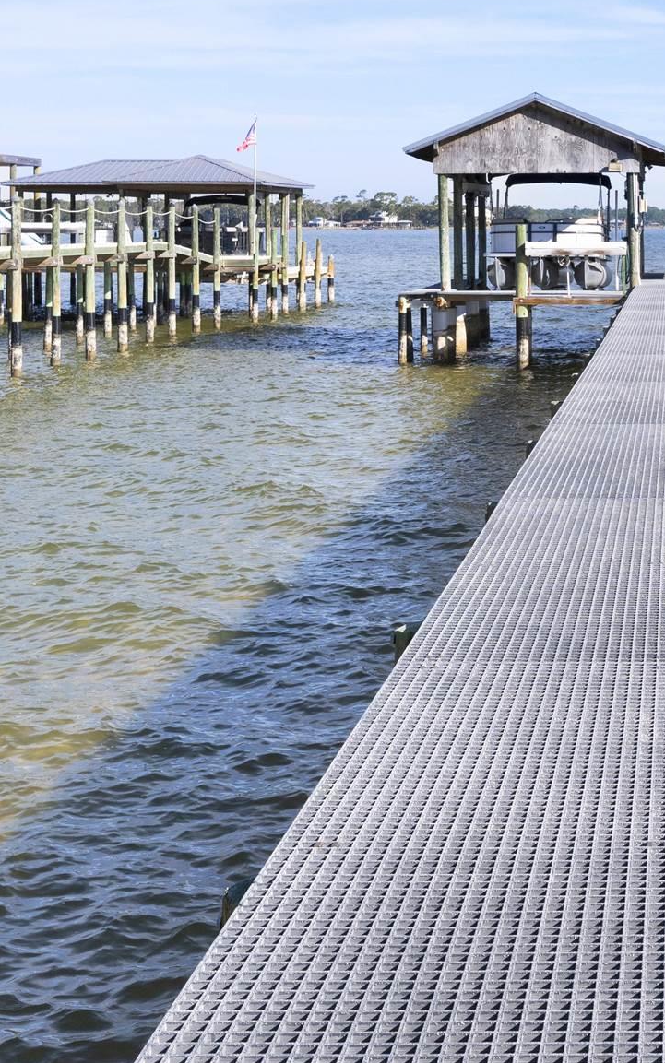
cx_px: 722
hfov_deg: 21.2
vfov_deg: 33.8
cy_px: 196
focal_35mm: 58
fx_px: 1692
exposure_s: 1/500
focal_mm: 21.5
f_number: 11
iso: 400
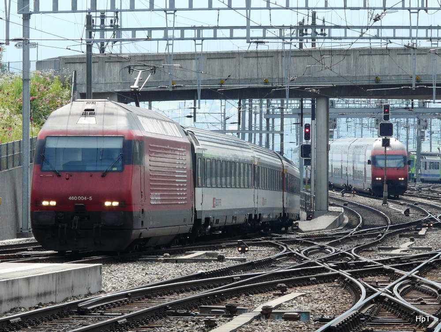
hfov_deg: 11.5
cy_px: 166
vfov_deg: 8.7
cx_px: 220
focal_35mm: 171
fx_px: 2182
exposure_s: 1/250
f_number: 5.6
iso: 100
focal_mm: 28.1
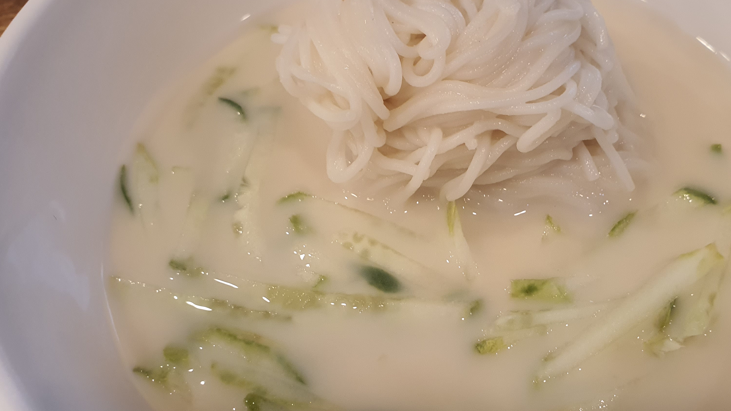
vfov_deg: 31.2
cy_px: 205
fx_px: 737
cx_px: 448
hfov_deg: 52.3
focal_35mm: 38
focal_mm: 4.3
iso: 200
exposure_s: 1/60
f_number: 2.4
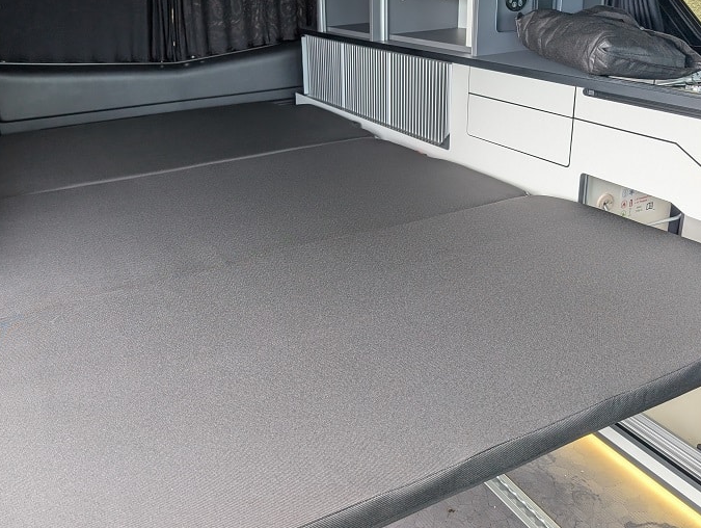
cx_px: 308
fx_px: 649
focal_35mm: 32
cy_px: 181
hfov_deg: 56.6
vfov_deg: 43.7
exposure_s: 1/44.5
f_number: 1.68
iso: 51
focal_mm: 6.9
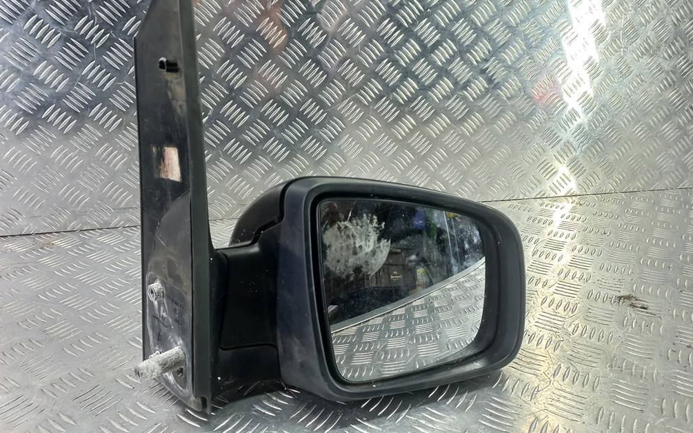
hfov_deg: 68.4
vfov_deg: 46.0
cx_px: 345
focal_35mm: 27
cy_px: 198
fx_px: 510
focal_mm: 4.6
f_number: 1.8
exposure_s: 1/50
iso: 100
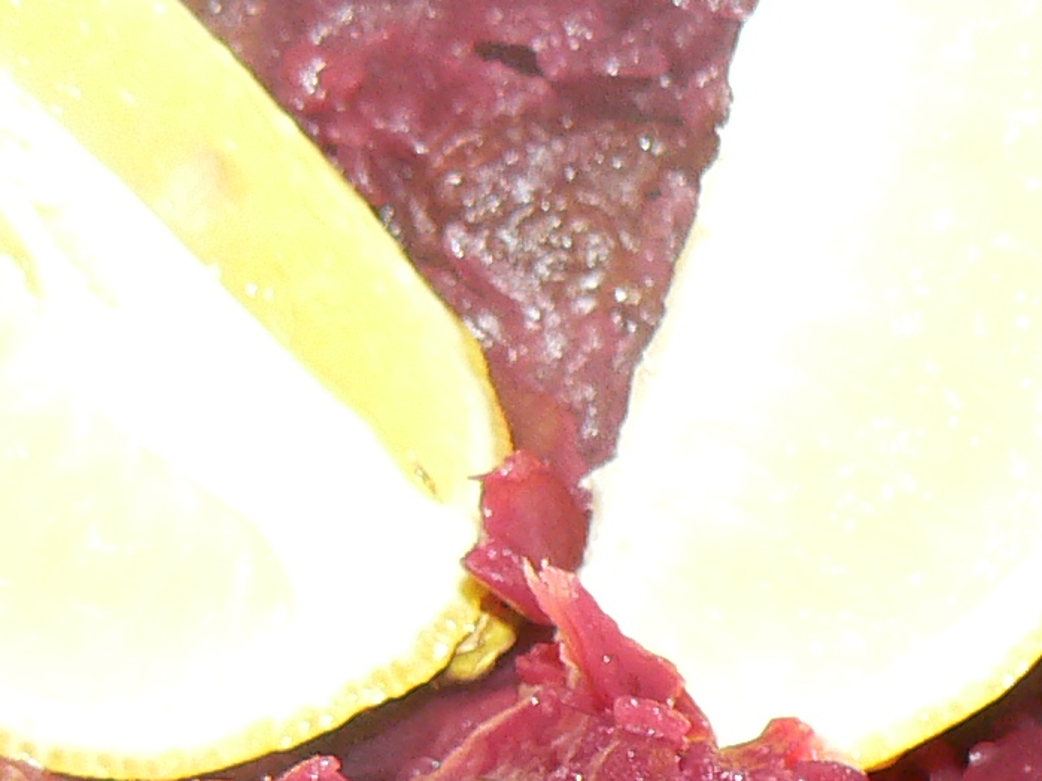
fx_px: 4364
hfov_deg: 13.6
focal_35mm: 145
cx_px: 519
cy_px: 1142
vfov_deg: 9.9
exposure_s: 1/30
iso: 100
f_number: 2.8
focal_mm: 6
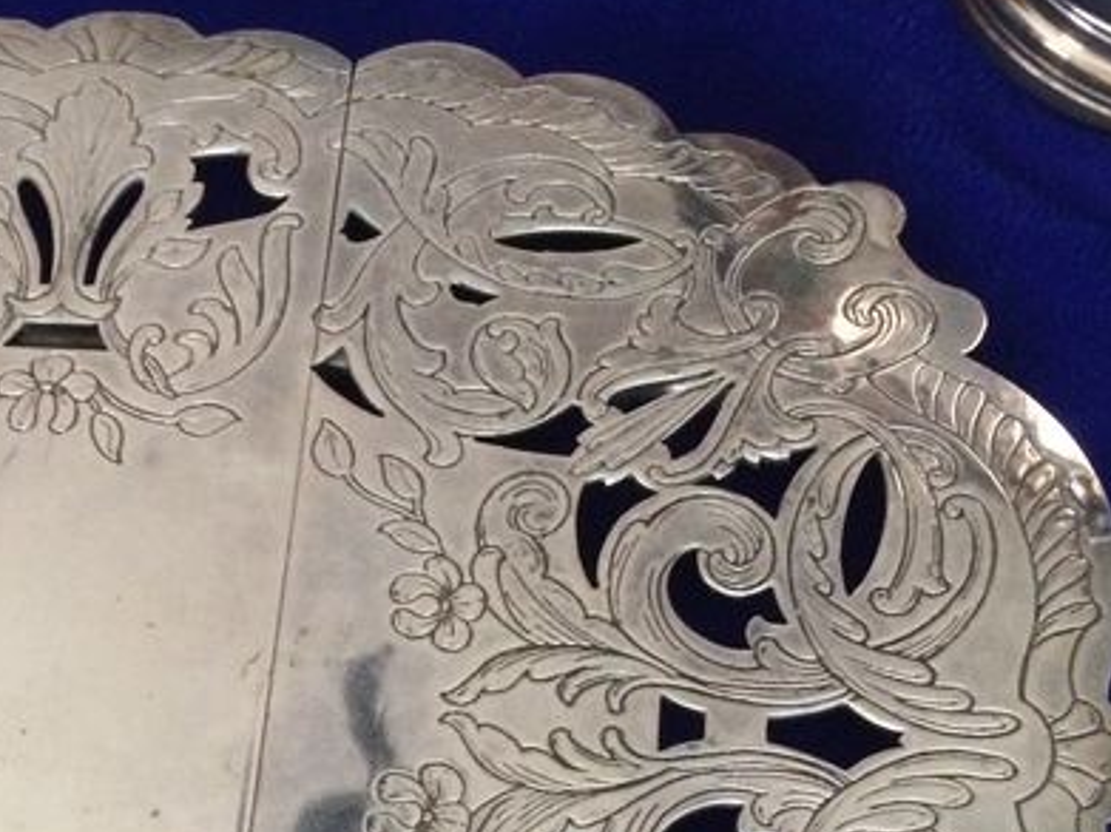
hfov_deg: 27.2
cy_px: 785
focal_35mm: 69
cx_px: 122
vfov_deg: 20.8
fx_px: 2214
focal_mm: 4.12
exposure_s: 1/15
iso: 320
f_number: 2.2
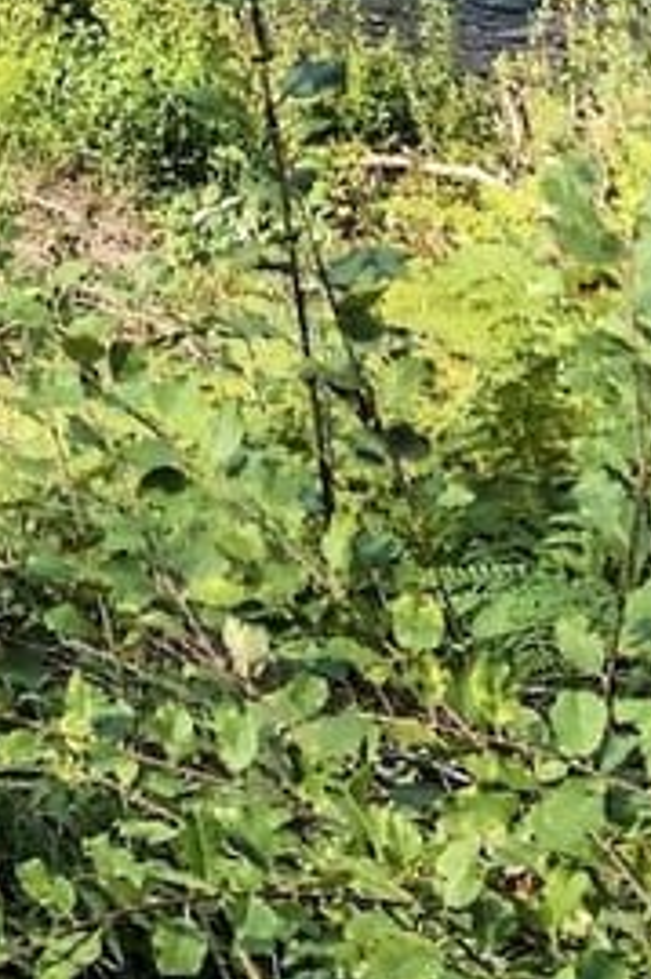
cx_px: -804
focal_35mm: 148
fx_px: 4019
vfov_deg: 11.8
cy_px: -1236
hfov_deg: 8.6
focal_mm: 3.99
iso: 20
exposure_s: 1/1091
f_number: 1.8
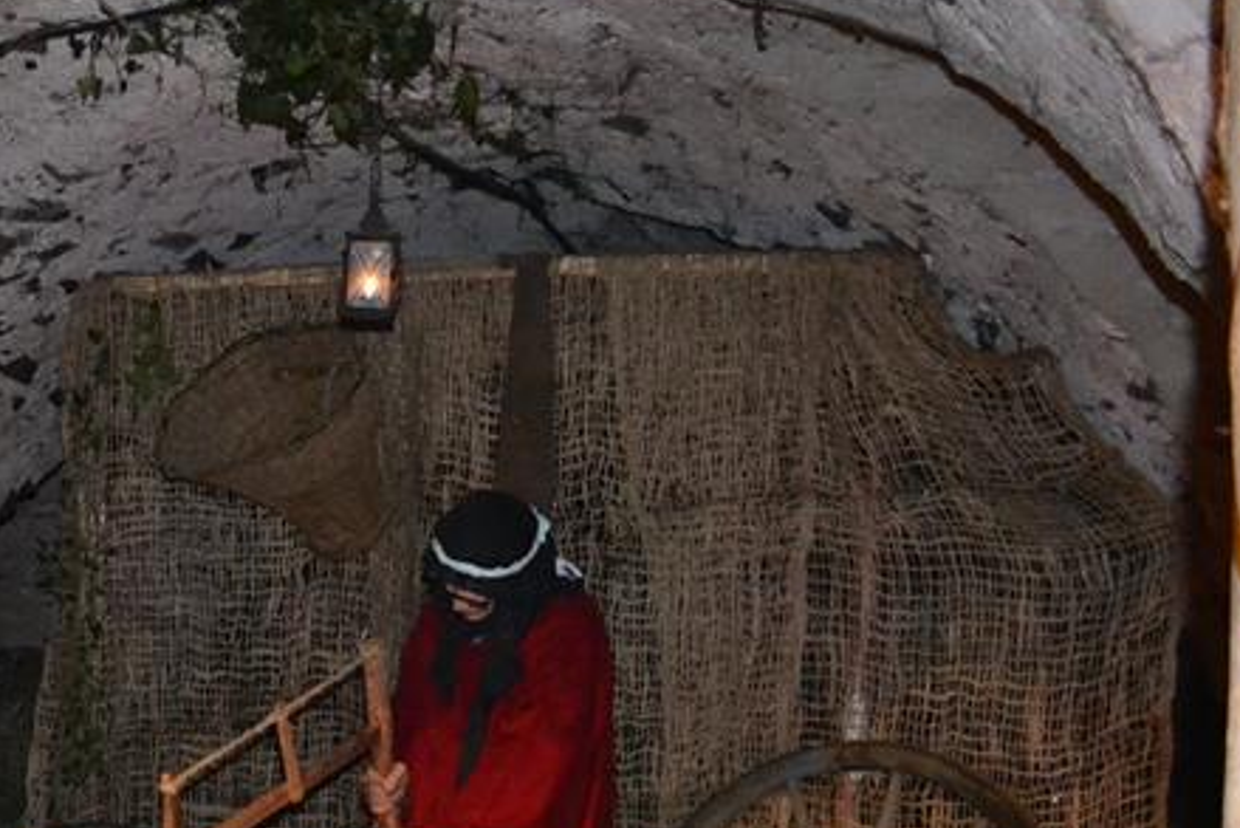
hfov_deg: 29.6
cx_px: -28
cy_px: 925
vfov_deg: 20.5
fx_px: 2171
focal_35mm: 63
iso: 3200
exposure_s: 1/60
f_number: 3.5
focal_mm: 18
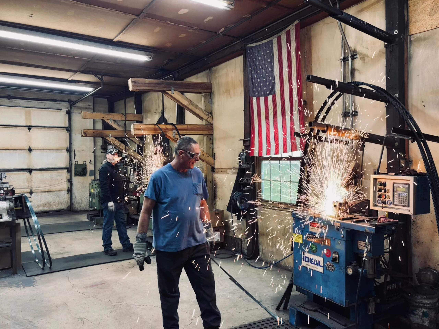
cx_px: 220
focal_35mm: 26
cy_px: 164
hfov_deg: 67.3
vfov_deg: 53.1
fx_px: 330
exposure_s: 1/60
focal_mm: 5.96
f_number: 1.6
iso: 160
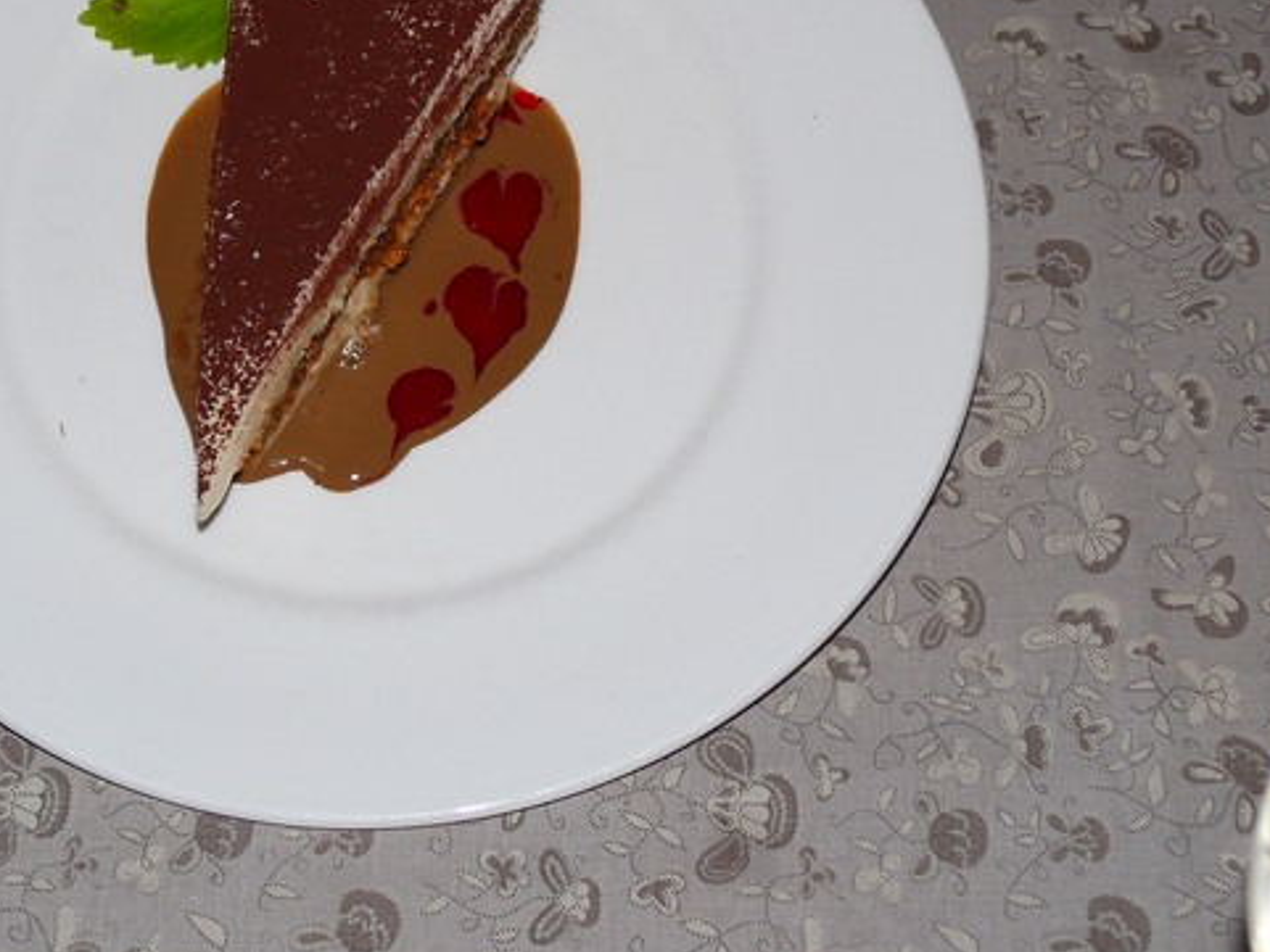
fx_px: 2972
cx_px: 388
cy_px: 245
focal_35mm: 81
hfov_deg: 24.0
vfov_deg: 18.1
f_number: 3.2
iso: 100
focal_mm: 11.1
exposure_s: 1/30
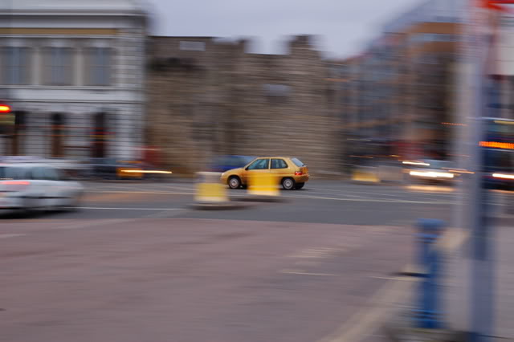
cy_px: 171
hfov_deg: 27.0
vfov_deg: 18.2
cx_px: 257
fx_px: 1070
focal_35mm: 75
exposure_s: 1/10
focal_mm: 50
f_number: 6.3
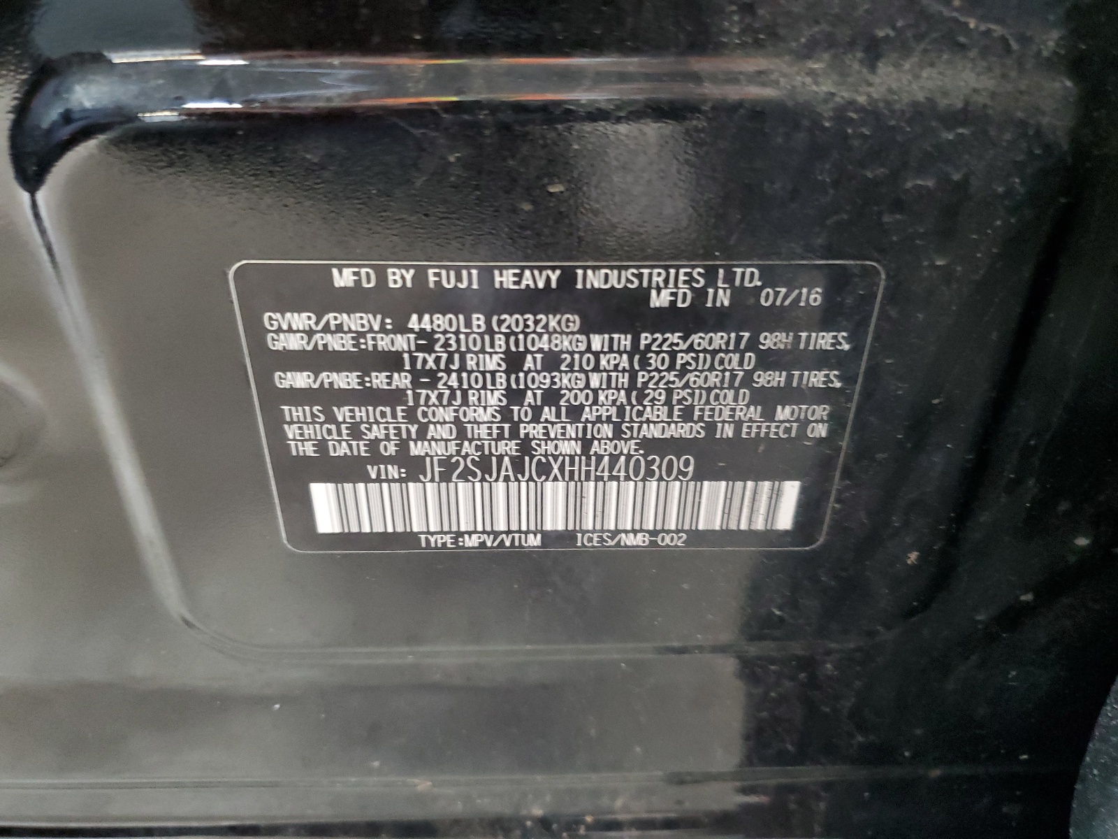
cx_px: 559
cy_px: 420
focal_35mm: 26
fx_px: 840
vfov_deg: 53.1
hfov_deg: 67.3
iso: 322
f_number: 1.5
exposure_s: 1/20
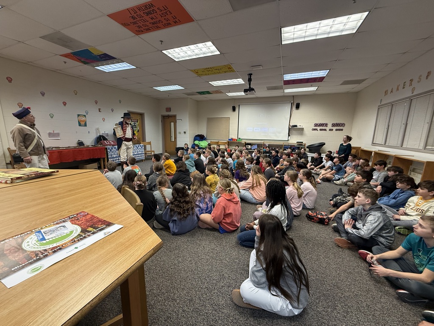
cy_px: 163
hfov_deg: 102.1
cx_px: 217
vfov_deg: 85.7
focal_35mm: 14
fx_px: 176
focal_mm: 2.22
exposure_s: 1/60
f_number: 2.2
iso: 200
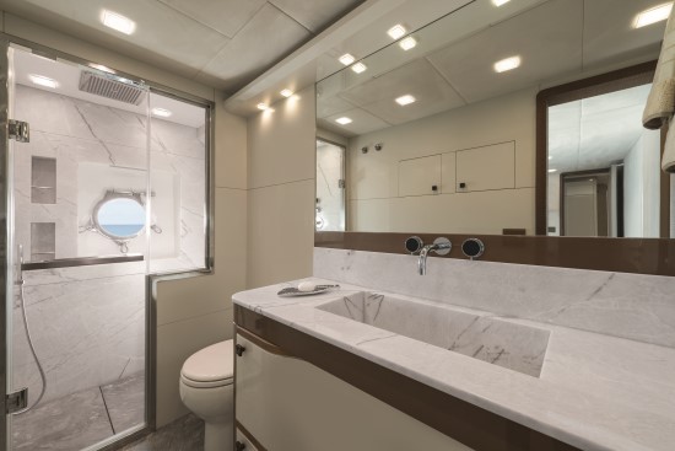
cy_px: 226
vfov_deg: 81.2
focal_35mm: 14
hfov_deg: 104.2
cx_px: 338
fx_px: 263
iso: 200
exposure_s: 1/6
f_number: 11
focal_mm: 14
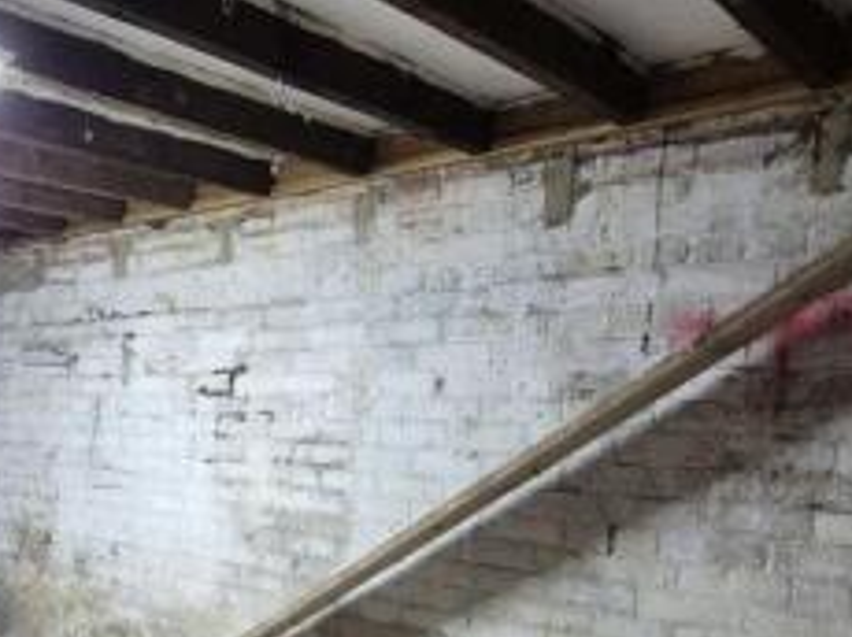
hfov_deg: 47.0
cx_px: 17
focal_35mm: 33
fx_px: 811
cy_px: 509
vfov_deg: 41.1
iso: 400
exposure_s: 1/50
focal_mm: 2.2
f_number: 2.2
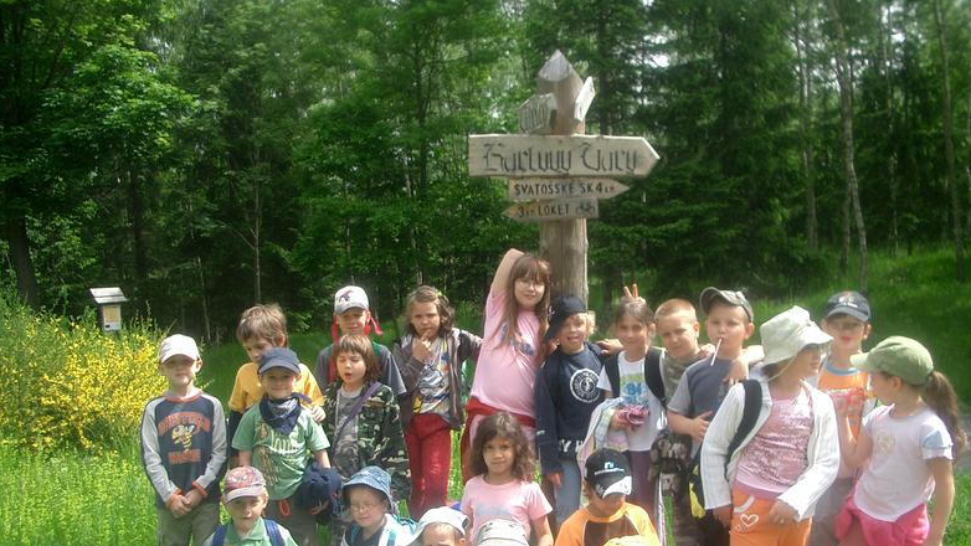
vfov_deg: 30.3
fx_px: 1004
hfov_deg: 51.6
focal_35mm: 39
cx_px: 490
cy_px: 351
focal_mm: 5.8
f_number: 2.6
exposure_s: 1/400
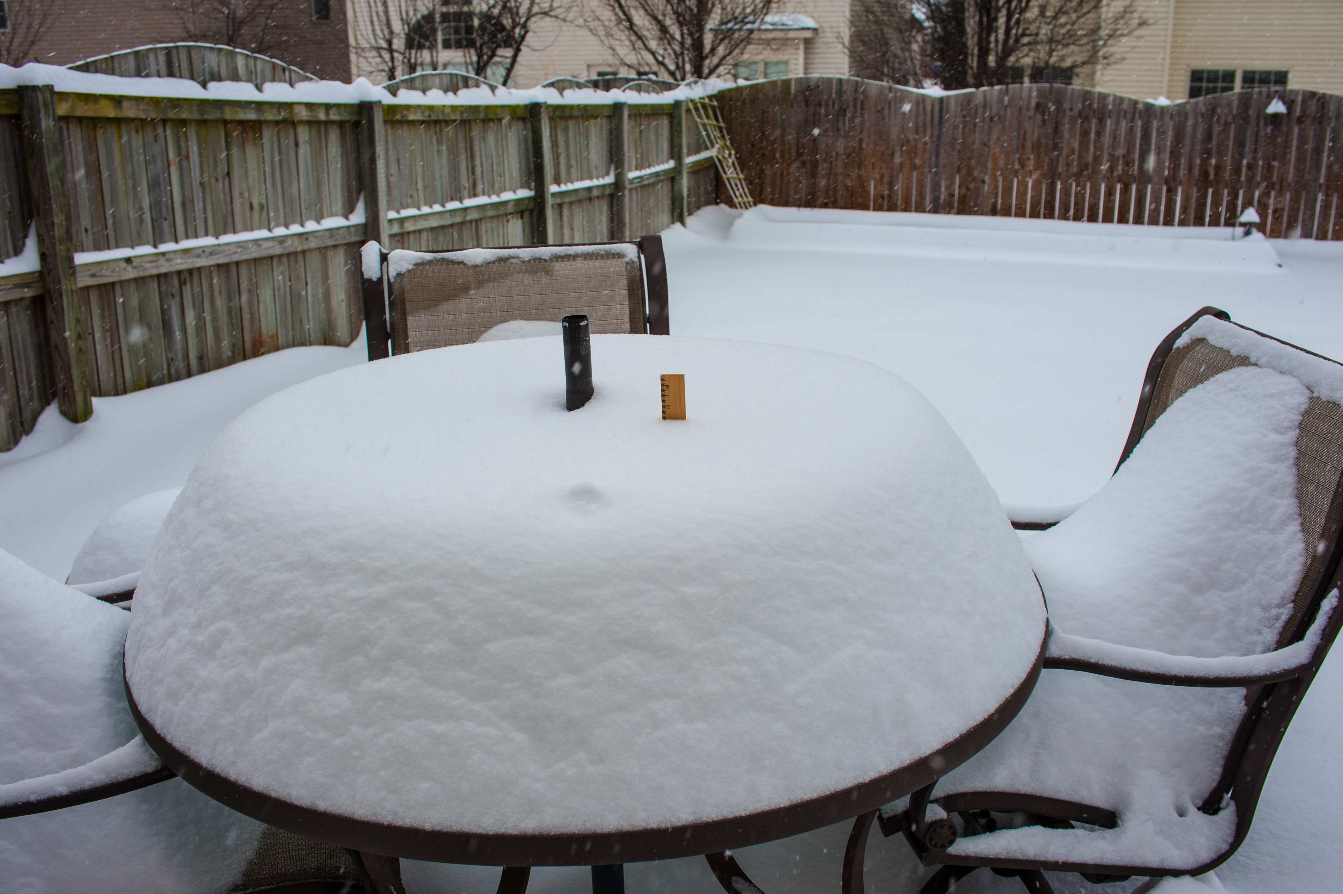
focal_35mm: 35
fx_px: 1305
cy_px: 447
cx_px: 672
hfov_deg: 54.5
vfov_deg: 37.8
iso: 200
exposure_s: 1/200
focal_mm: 35
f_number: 7.1
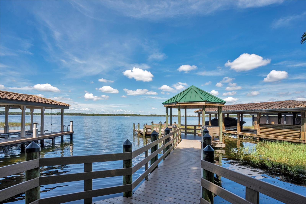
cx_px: 153
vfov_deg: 73.7
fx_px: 136
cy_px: 102
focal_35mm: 16
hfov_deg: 96.7
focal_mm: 16
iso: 100
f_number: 10
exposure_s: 1/200
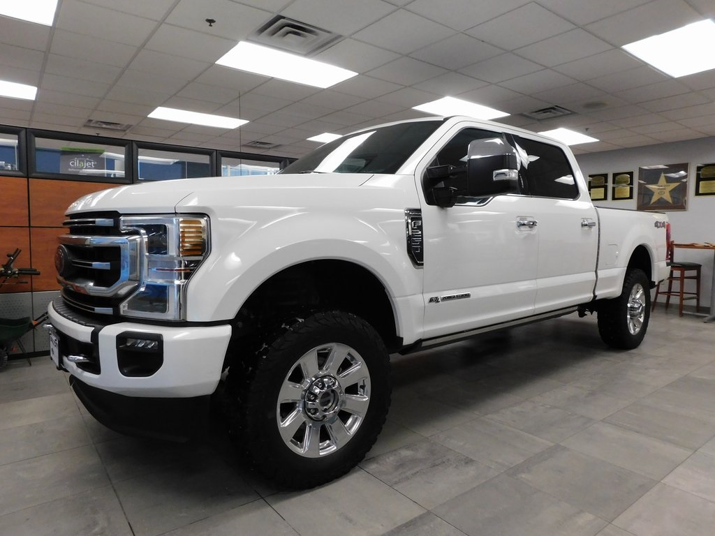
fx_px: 475
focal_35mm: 23
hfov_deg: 73.9
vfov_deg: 58.9
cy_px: 268
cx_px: 358
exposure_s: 1/30
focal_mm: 4
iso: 320
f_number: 3
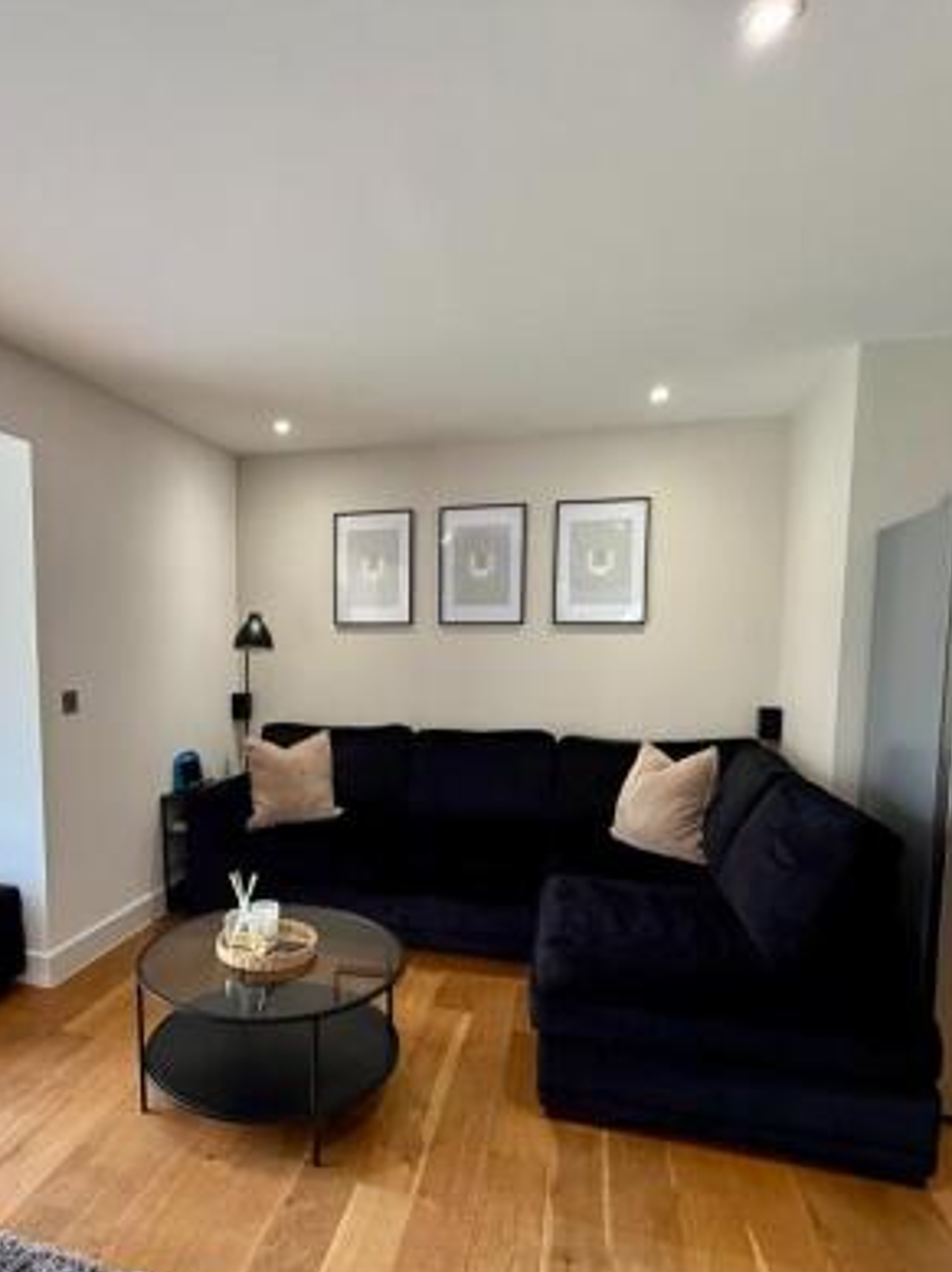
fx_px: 771
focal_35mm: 21
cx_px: 342
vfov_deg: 78.8
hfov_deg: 62.2
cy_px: 705
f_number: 2.2
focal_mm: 2.22
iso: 250
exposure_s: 1/100
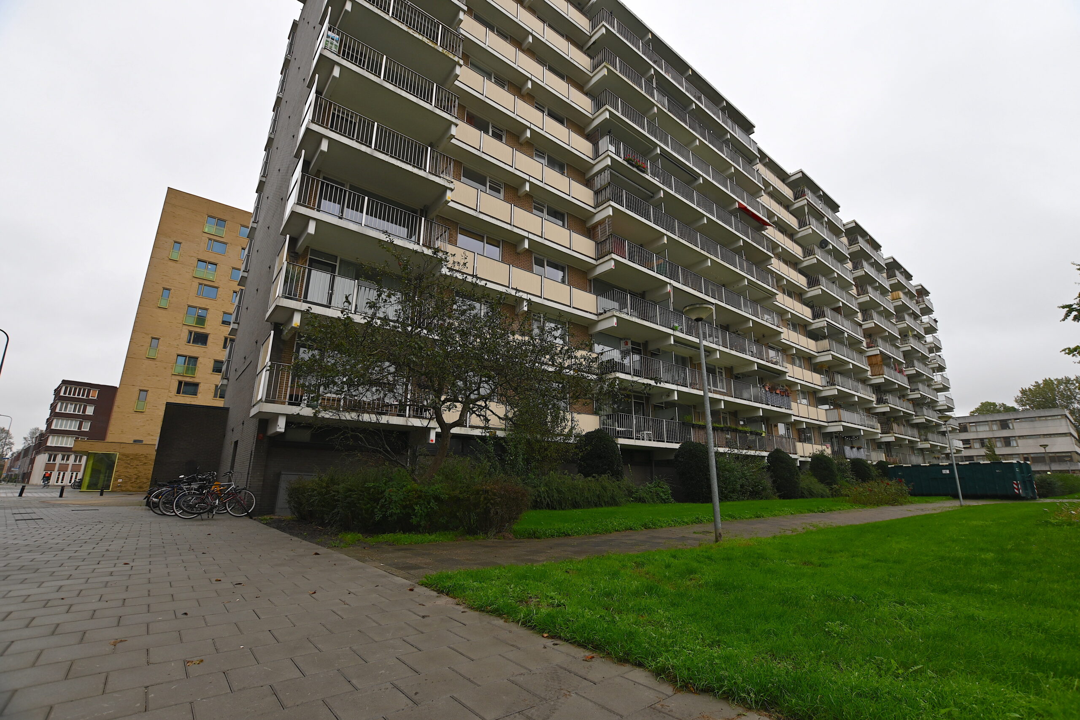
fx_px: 450
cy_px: 360
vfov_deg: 77.3
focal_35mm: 15
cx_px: 540
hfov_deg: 100.4
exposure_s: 1/125
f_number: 5.6
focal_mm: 10
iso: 100
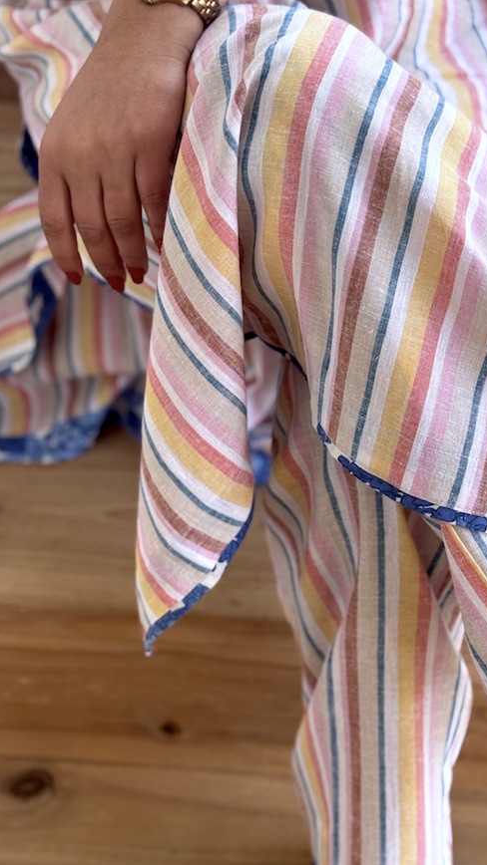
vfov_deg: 34.9
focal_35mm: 60
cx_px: 275
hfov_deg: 20.0
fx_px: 1378
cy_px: 416
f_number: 1.78
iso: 64
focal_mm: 6.76
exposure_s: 1/488
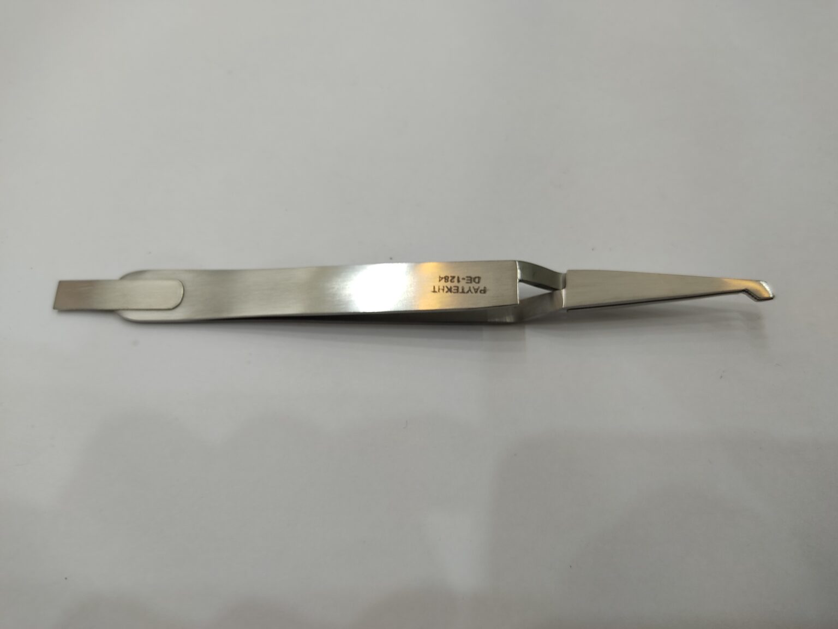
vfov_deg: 53.1
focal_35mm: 26
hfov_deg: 67.3
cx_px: 419
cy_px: 314
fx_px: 629
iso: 199
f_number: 1.79
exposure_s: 1/33
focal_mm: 4.74
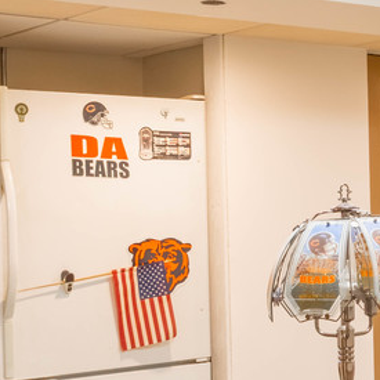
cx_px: 587
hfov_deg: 17.2
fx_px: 1118
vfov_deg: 19.3
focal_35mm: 90
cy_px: 227
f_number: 13
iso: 160
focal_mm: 18
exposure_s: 1/13
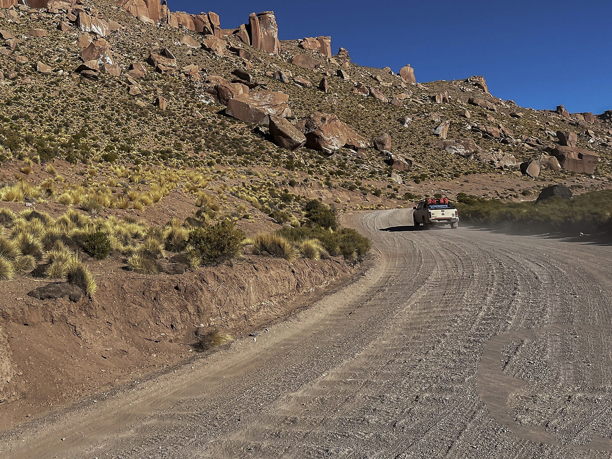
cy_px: 114
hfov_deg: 45.1
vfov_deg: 35.2
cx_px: 150
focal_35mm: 40
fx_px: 707
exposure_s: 1/3700
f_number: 1.6
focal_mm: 5.1
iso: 50
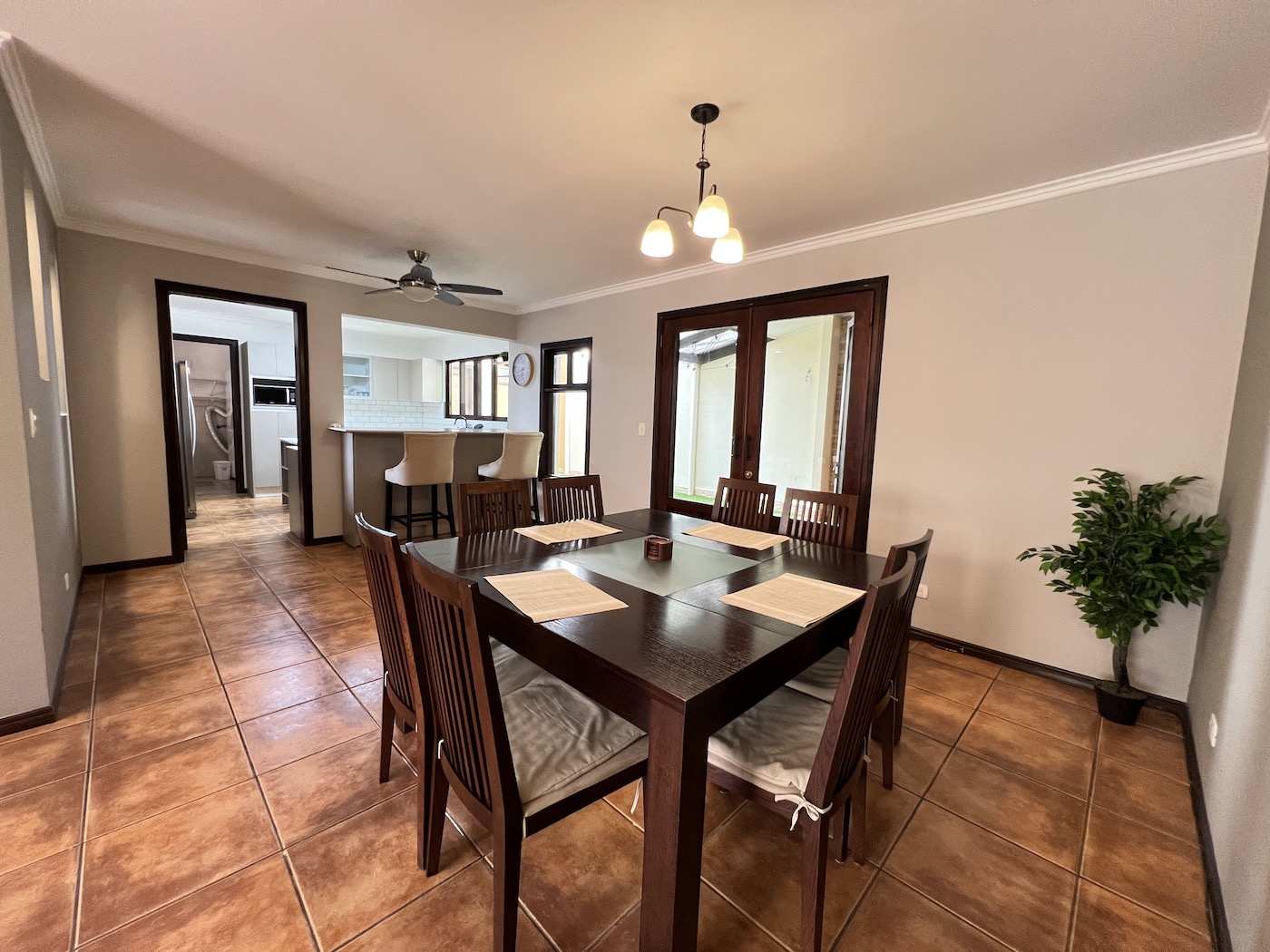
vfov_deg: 89.9
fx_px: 477
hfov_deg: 106.2
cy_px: 476
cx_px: 635
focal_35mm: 13
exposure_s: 1/60
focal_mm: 1.57
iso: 320
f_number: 1.8
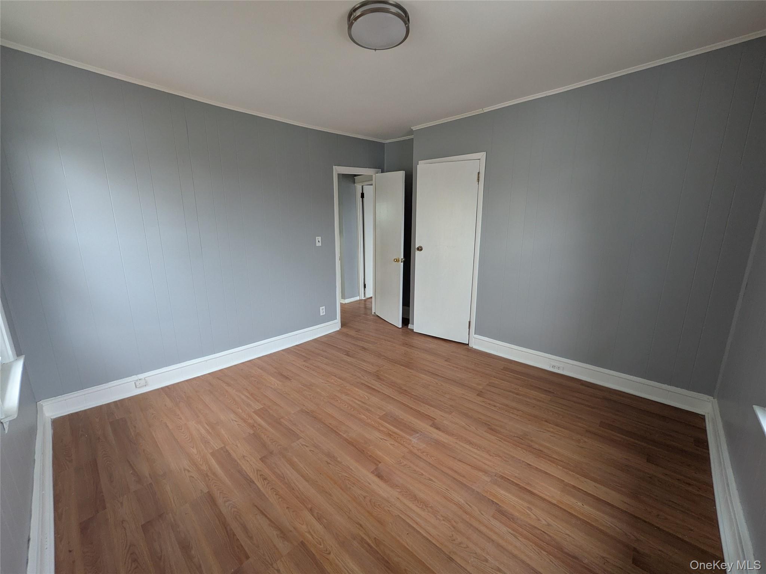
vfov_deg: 85.7
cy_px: 287
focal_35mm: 14
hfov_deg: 102.1
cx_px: 383
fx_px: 310
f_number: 2.2
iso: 80
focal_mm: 1.83
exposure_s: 1/30
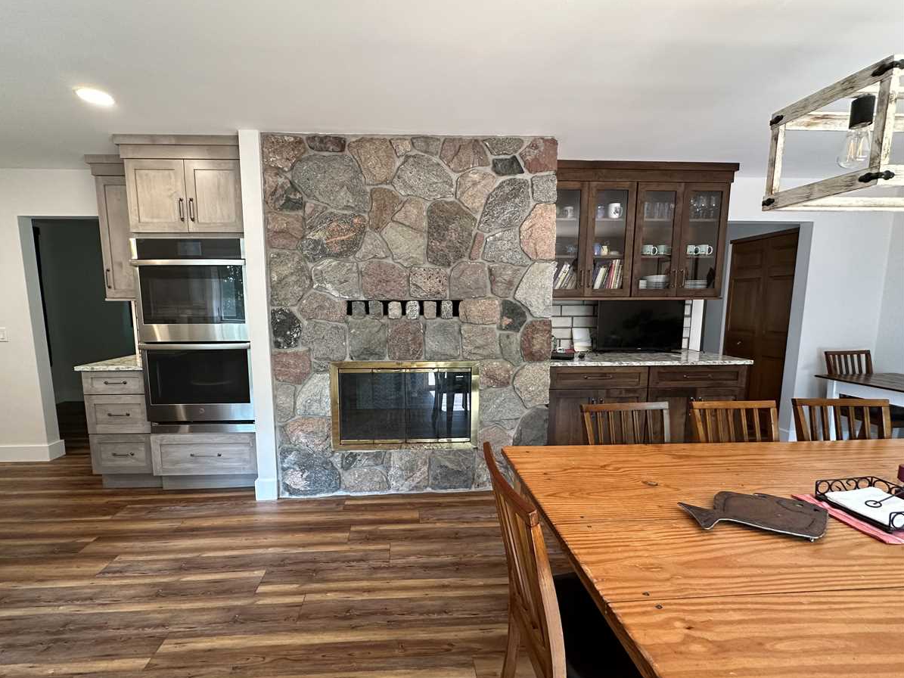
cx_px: 423
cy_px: 349
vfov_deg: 81.7
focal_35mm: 15
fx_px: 392
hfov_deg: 98.0
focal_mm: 2.22
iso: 250
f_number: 2.2
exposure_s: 1/120
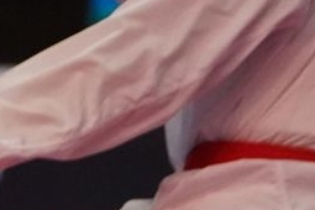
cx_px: -605
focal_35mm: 1200
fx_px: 10499
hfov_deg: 1.7
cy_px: -43
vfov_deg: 1.1
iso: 3200
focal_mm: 170
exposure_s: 1/1000
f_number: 2.8
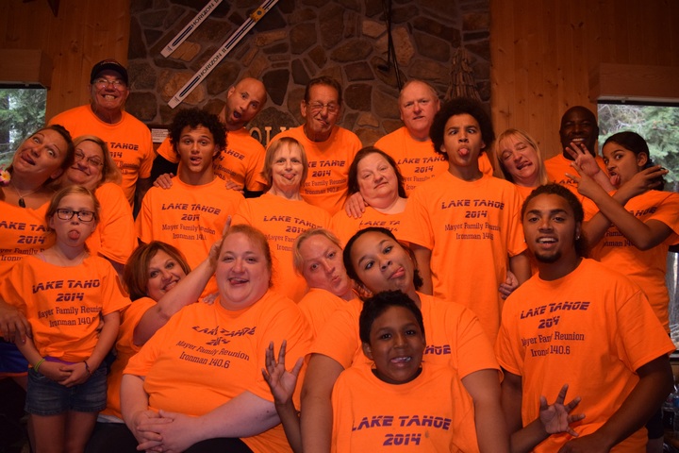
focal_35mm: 33
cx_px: 340
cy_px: 226
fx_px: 622
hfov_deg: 57.2
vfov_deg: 40.0
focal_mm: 22
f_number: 3.8
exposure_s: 1/60
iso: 1800
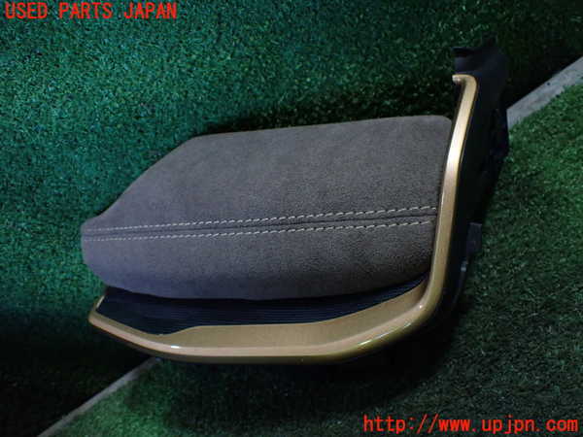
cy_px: 218
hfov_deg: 60.0
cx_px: 292
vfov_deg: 46.8
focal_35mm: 30
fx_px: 505
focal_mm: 5.4
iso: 640
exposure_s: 1/125
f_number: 2.3
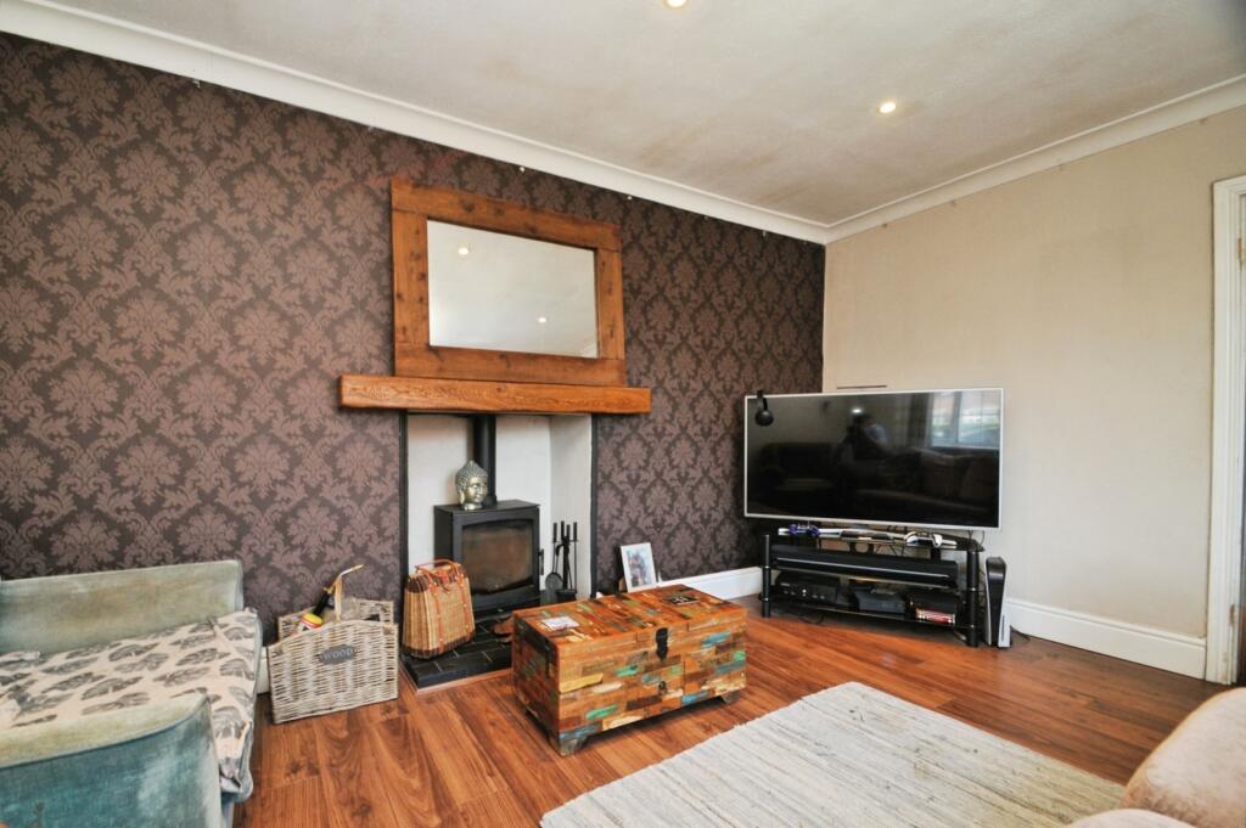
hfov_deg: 100.4
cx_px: 623
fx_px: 519
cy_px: 414
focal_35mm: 15
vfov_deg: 77.2
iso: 400
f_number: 6.3
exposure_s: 1/30
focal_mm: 10
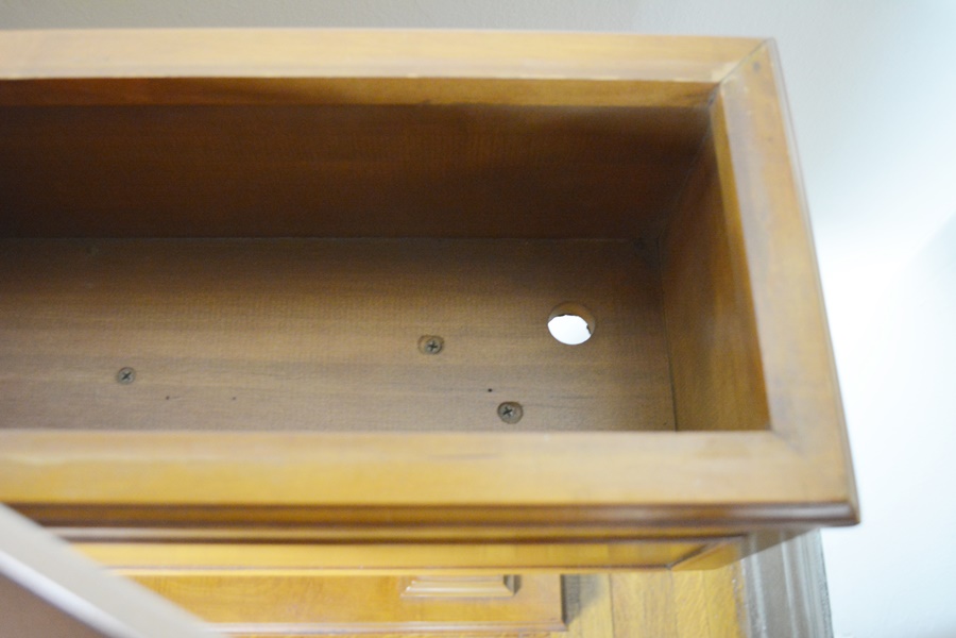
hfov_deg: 57.2
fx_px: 876
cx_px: 478
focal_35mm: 33
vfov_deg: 40.0
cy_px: 319
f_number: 3.8
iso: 2500
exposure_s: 1/30
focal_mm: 22
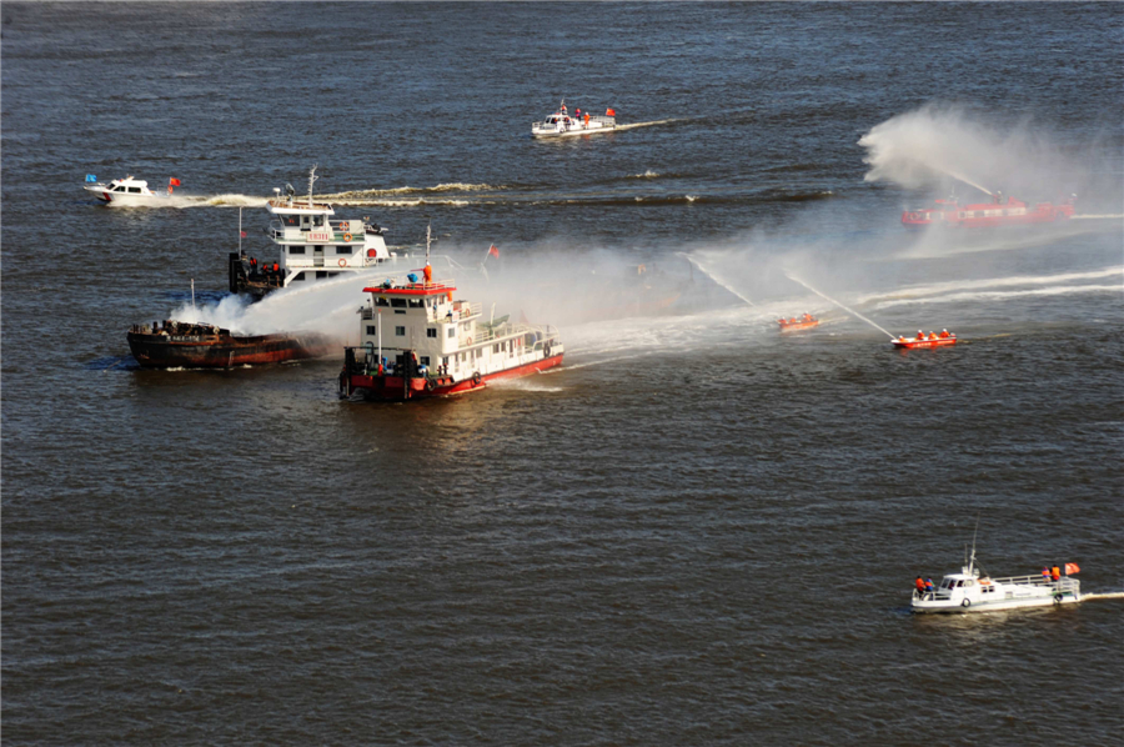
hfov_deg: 9.8
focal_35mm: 210
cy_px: 374
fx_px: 6549
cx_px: 562
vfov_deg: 6.5
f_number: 9
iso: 200
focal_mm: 210
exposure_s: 1/320
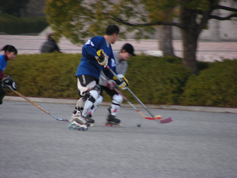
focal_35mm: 380
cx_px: 118
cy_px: 89
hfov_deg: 5.2
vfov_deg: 3.9
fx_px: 2602
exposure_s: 1/79.7
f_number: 3.5
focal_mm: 63.3
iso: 50
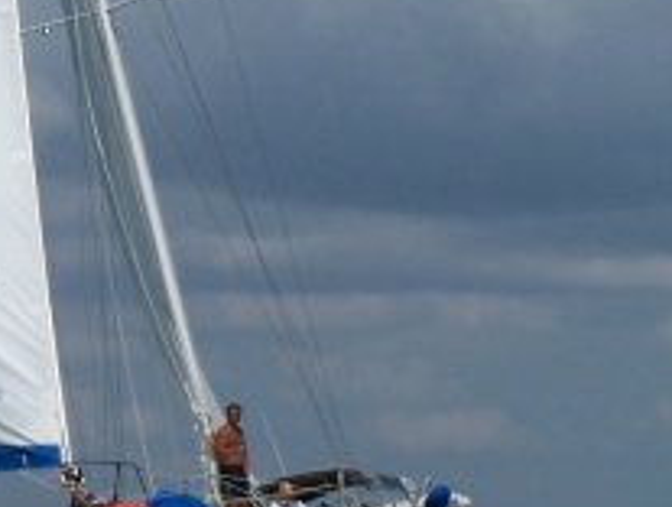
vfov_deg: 5.9
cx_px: -71
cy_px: 107
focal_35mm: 253
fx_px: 4920
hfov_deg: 7.8
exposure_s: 1/1000
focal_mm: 13.7
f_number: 6.3
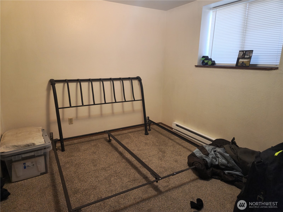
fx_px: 188
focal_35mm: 23
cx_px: 142
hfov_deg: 73.9
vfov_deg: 58.9
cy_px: 106
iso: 160
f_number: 1.8
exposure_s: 1/40
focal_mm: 5.4
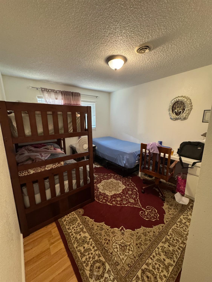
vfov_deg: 102.1
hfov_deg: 85.7
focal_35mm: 14
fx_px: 114
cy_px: 141
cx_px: 106
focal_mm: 2.22
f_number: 2.2
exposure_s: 1/60
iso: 640
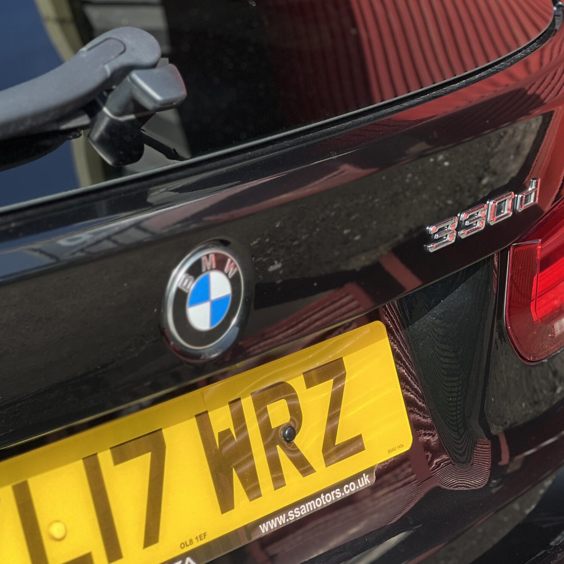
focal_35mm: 117
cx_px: 457
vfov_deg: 14.9
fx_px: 2157
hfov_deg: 14.8
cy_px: 275
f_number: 2.8
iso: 32
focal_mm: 9
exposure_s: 1/336
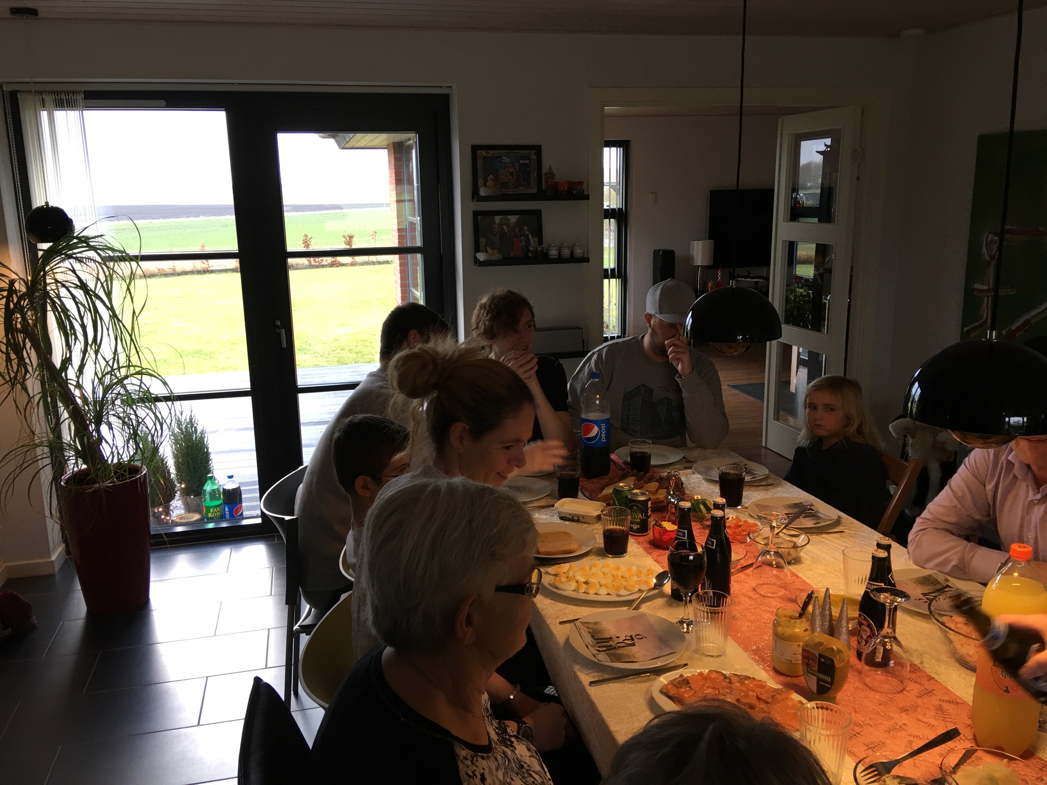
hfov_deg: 61.7
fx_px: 877
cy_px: 392
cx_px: 524
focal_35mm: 29
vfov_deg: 48.2
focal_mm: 4.15
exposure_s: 1/17
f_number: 2.2
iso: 32
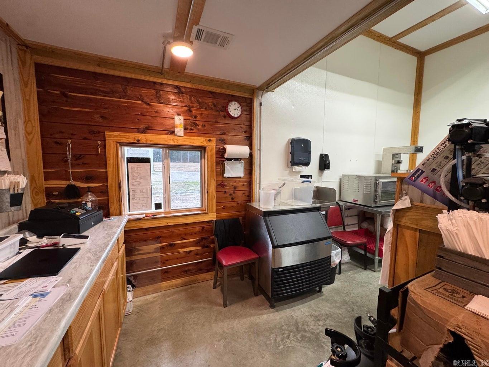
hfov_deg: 102.1
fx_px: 198
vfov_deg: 85.7
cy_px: 184
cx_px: 244
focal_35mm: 14
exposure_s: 1/120
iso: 250
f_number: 2.2
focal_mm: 2.22
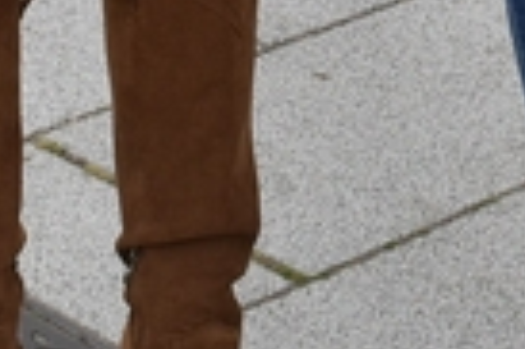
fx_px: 3452
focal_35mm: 237
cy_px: -782
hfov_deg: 8.6
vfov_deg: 5.4
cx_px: 521
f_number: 8
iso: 200
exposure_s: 1/250
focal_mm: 24
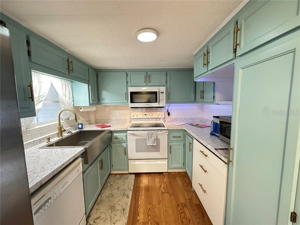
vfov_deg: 85.7
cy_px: 112
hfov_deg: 102.1
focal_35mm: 14
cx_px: 150
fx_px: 121
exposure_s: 1/60
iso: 640
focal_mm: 2.22
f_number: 2.2
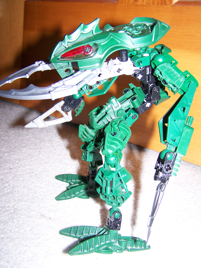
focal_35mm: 38
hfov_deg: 37.8
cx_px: 100
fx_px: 294
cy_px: 134
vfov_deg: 48.9
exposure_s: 1/60
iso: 80
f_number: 2.8
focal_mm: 6.3
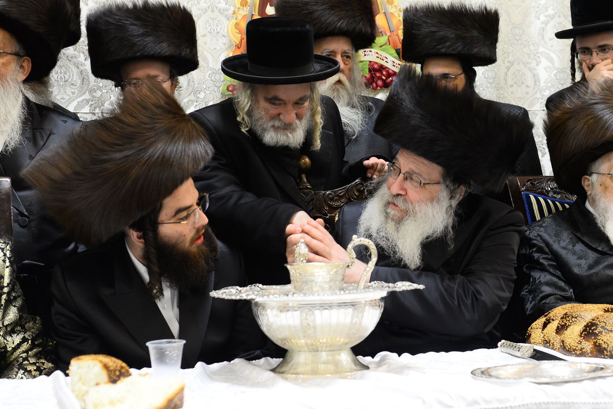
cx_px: 358
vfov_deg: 23.4
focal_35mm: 58
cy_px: 179
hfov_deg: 34.4
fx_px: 988
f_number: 4
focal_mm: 44
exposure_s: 1/100
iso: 1600
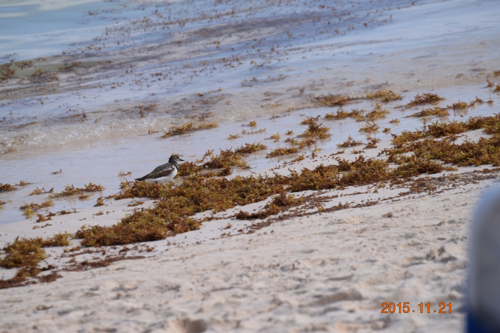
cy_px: 166
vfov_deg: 4.6
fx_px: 4165
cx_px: 250
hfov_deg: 6.9
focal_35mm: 300
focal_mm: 200
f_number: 8
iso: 200
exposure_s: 1/800
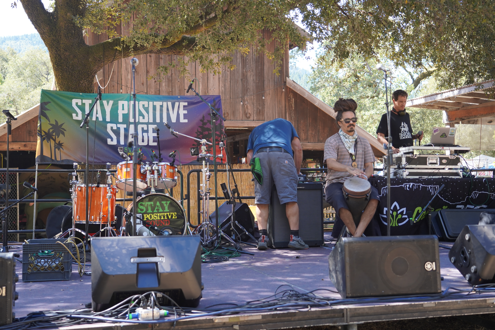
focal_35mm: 44
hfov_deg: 44.5
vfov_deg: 30.5
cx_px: 248
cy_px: 165
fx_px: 605
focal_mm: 44
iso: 250
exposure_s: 1/160
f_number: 4
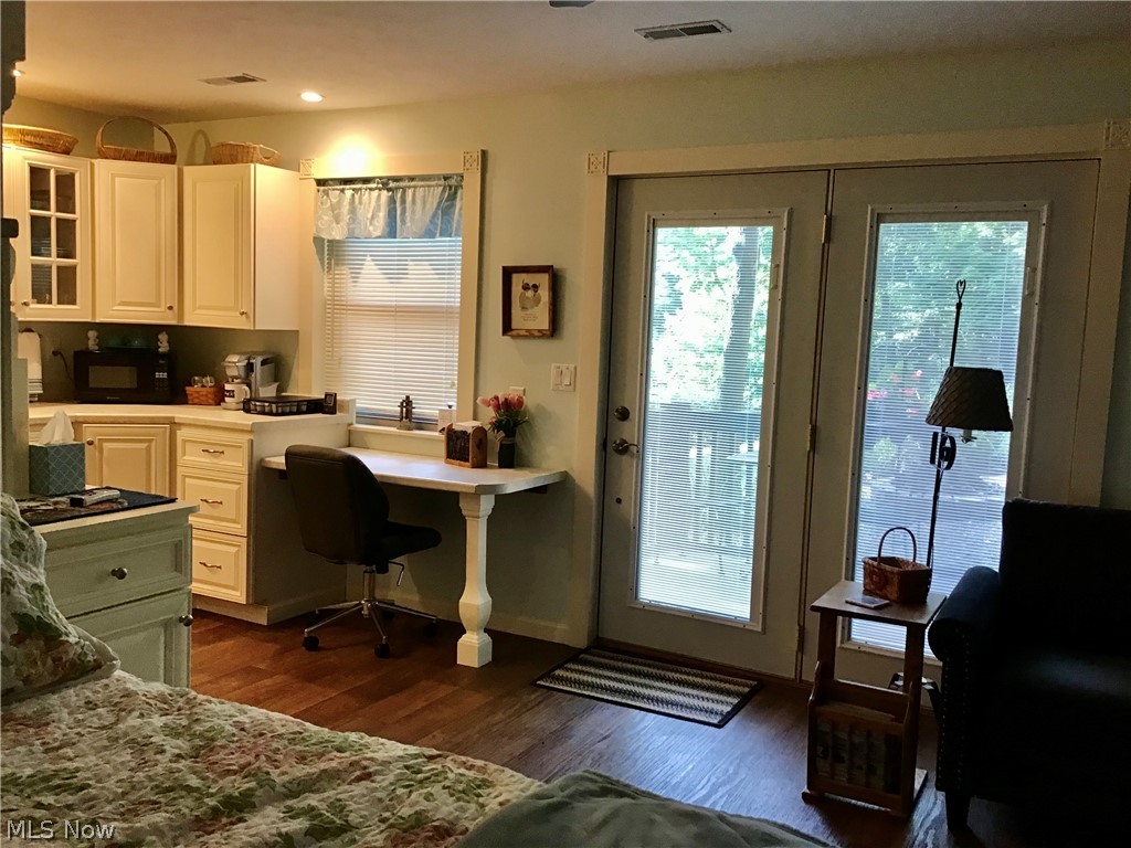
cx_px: 566
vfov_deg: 45.4
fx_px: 1013
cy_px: 424
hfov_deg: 58.4
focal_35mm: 31
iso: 100
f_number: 2.4
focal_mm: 3.3
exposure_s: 1/30
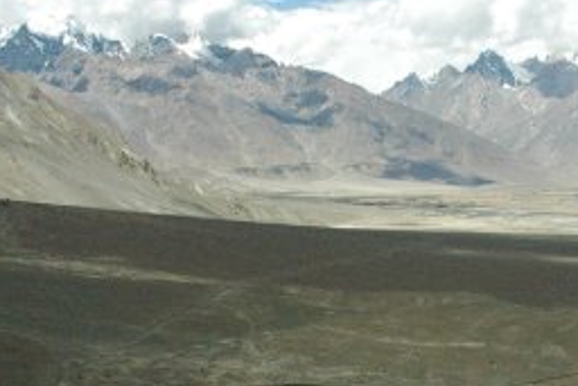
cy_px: 325
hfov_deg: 25.7
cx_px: 533
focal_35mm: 76
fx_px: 1221
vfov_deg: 17.8
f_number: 13
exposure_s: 1/1250
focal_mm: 18
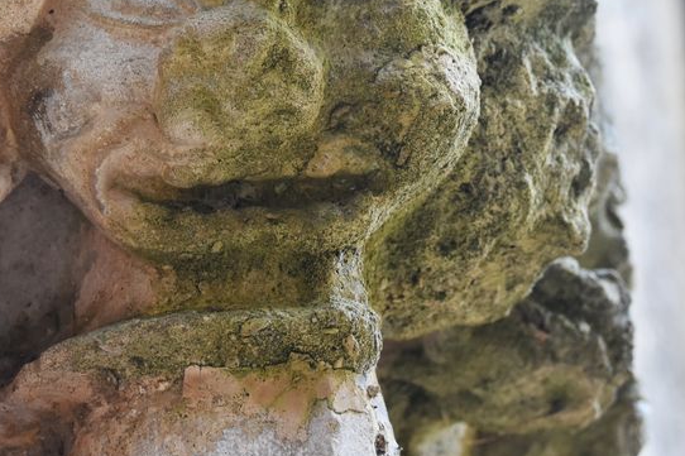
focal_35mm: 160
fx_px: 3043
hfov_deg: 12.8
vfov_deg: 8.5
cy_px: 25
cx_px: 118
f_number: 4
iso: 800
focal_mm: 55
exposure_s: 1/60
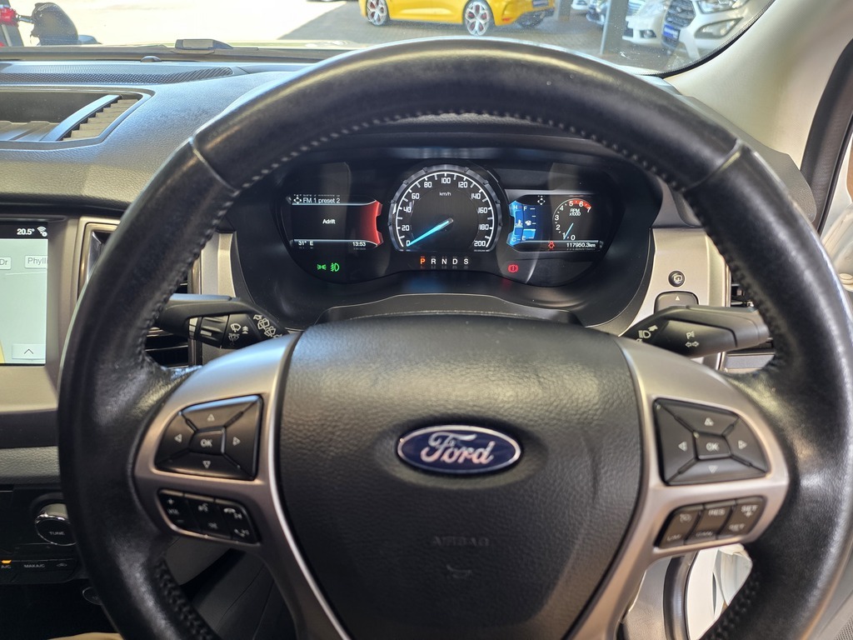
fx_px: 567
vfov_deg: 58.9
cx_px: 426
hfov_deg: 73.9
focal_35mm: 23
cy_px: 320
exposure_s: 1/100
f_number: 1.7
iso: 200
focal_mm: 6.25
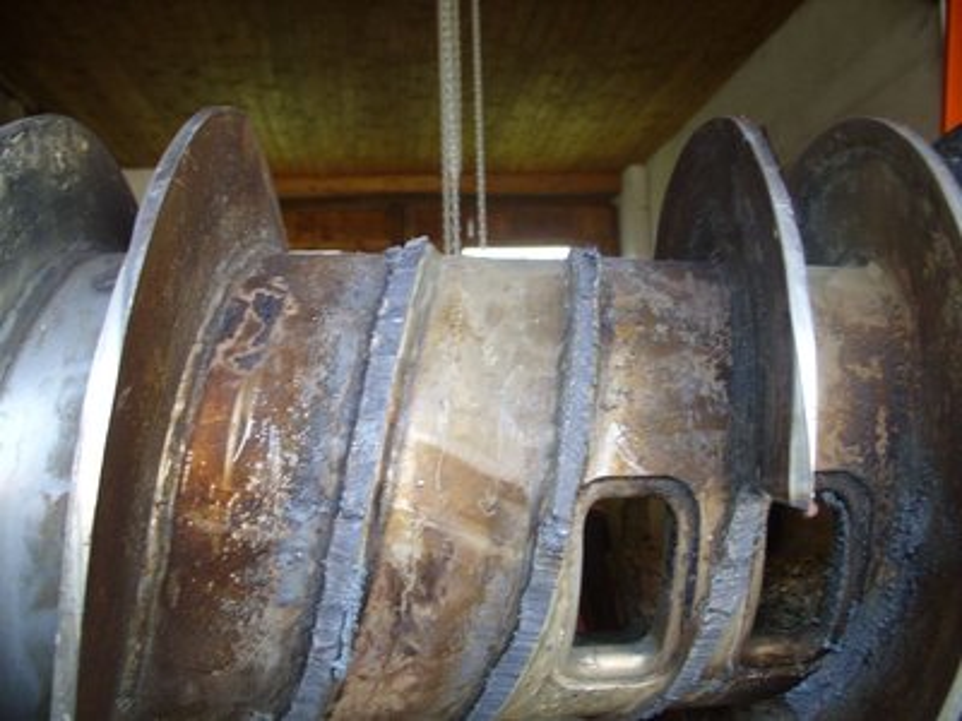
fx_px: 1056
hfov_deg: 49.0
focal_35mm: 38
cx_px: 481
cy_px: 360
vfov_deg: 37.7
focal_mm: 7.8
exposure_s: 1/30
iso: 50
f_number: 2.8
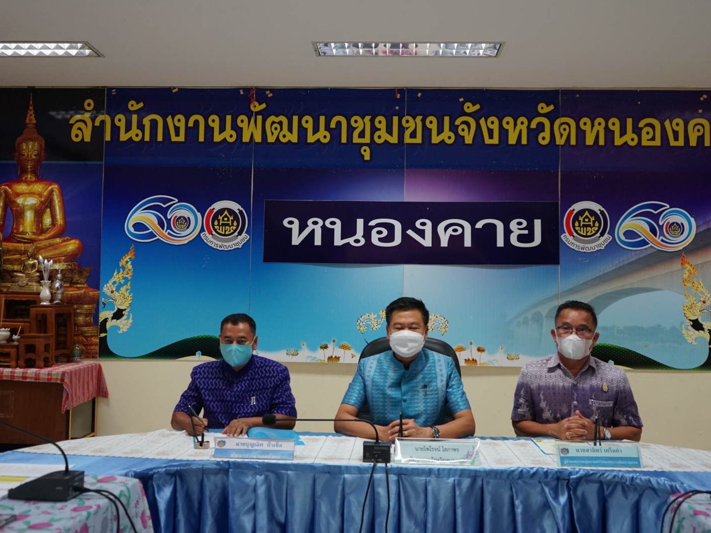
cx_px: 367
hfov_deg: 54.0
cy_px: 266
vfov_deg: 41.8
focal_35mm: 34
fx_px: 698
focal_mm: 31
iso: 1000
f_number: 4
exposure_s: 1/160
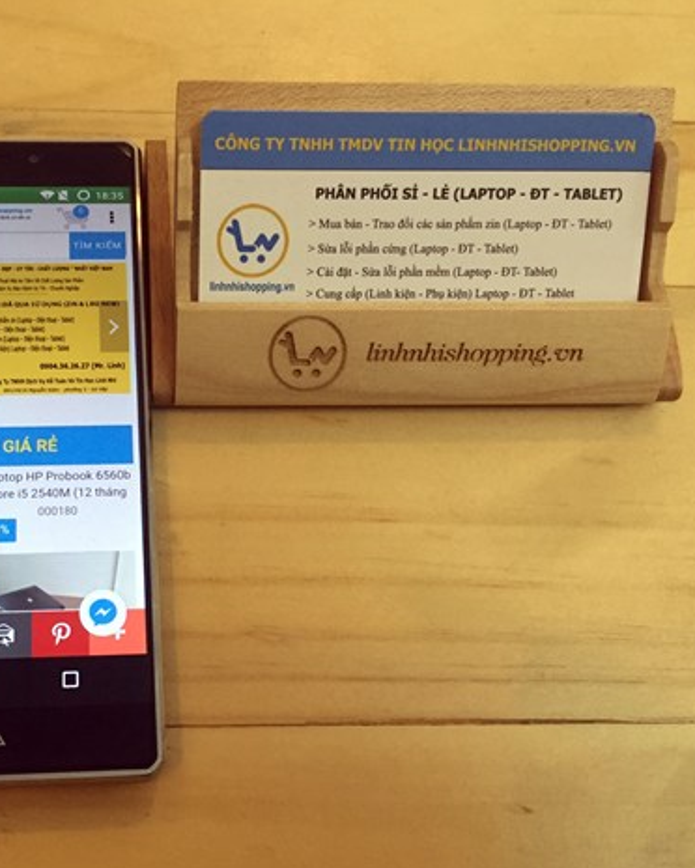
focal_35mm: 39
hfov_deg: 37.1
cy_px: 431
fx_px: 1003
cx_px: 155
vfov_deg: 46.8
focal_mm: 4.15
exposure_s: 1/33
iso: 200
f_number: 2.2
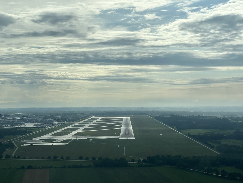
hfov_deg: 25.3
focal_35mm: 77
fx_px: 541
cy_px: 92
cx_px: 122
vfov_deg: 19.1
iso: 32
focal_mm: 9
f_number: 2.8
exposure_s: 1/2421
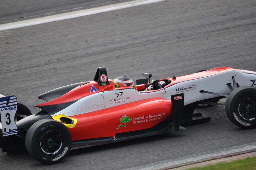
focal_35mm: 450
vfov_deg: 3.0
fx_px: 3197
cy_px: 85
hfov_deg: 4.6
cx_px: 128
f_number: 6.3
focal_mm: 300
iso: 320
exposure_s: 1/640
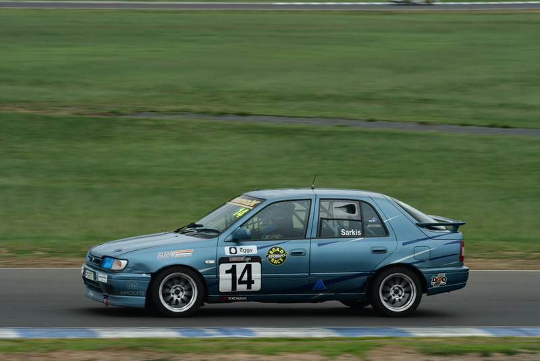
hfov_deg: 10.2
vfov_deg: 6.8
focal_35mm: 202
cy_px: 180
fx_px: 3038
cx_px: 270
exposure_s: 1/250
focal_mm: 135
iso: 500
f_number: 11
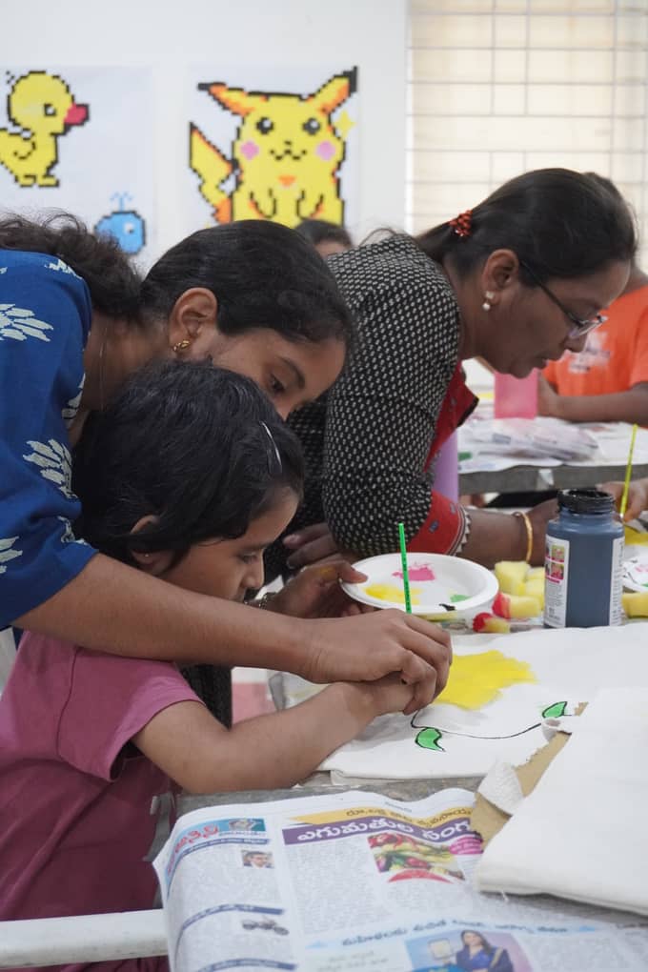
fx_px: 1417
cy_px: 486
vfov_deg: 37.9
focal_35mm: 52
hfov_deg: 25.8
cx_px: 324
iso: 6400
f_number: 5.6
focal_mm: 35
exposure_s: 1/100
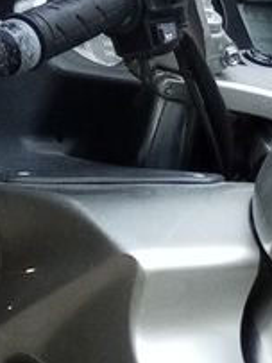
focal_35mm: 164
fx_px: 1720
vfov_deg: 10.9
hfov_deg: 8.7
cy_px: 739
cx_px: 480
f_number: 1.8
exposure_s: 1/100
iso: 180
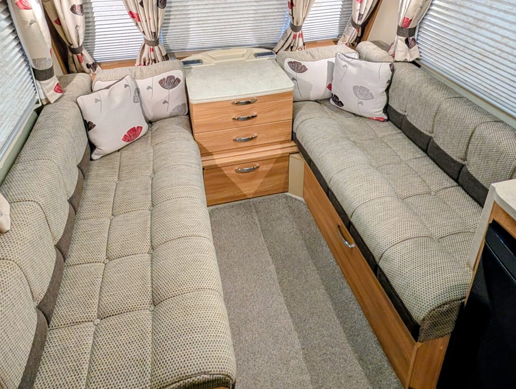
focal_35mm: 23
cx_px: 246
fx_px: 343
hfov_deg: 73.8
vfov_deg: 53.3
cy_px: 55
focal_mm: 2.02
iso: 94
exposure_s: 1/23.8
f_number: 1.7
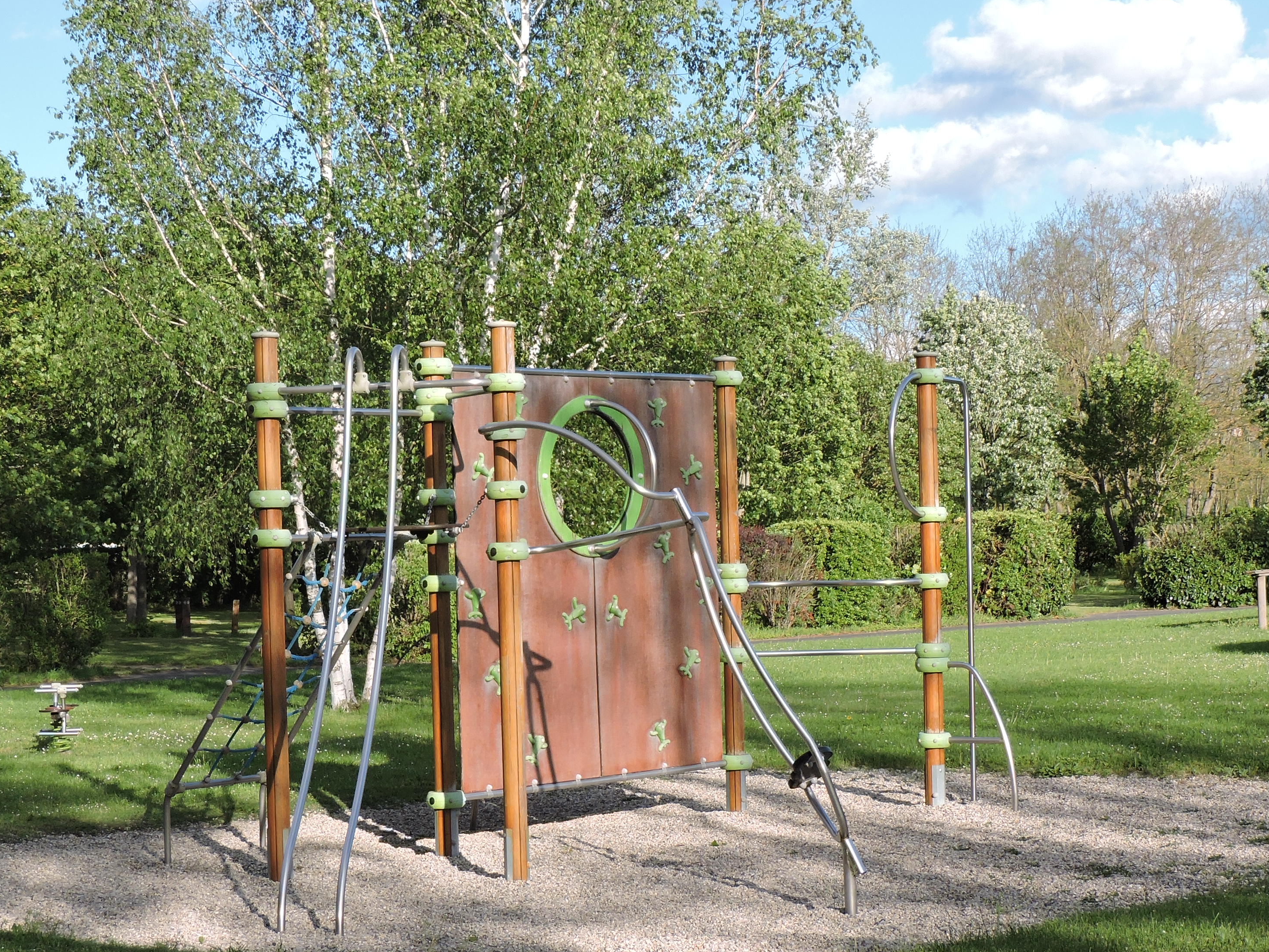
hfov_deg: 26.3
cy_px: 570
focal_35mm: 74
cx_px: 546
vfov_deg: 19.9
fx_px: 2713
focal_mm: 8.4
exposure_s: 1/500
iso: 100
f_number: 3.5
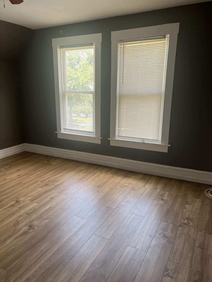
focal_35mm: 26
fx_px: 212
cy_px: 141
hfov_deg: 53.1
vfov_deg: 67.3
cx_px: 106
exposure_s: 1/121
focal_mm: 5.7
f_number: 1.5
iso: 40
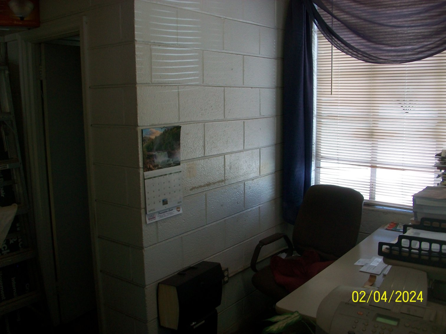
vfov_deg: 41.8
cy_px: 167
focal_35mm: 34
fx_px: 438
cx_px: 223
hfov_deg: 54.0
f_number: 2.8
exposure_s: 1/60
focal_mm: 5.7
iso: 80
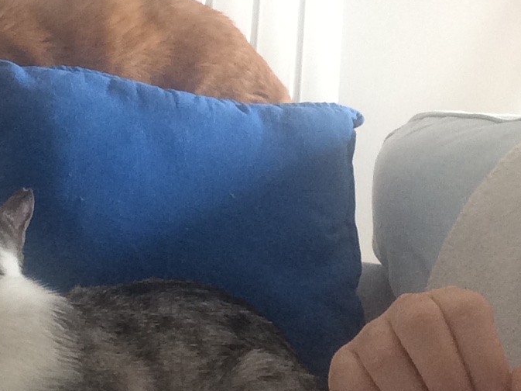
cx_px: 155
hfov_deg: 32.3
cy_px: 102
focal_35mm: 59
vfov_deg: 24.5
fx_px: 888
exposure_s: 1/33
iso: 200
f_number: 2.4
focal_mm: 2.15
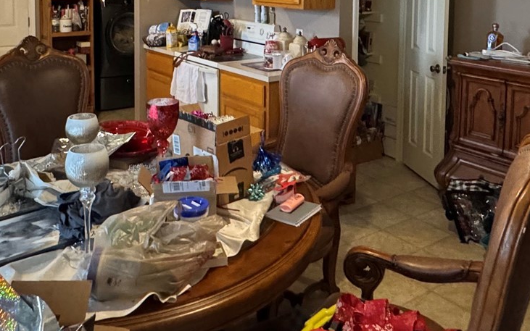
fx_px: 563
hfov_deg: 50.4
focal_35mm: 39
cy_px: 8
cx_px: 277
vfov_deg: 30.7
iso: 1000
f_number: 2.2
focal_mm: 2.22
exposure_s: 1/60
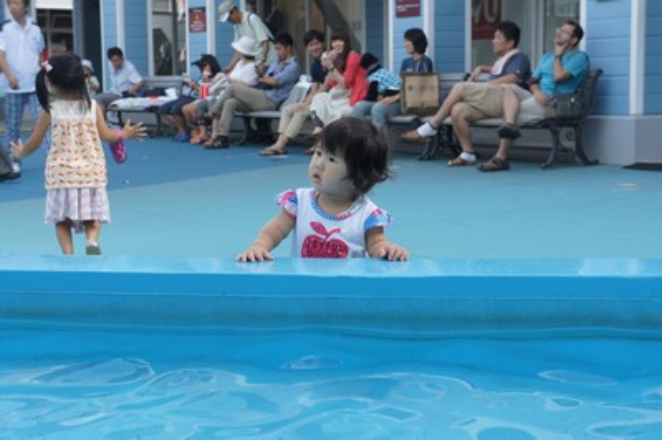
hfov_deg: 24.6
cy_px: 220
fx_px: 1516
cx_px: 331
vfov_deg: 16.5
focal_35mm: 82
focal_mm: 55
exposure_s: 1/160
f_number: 6.3
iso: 200
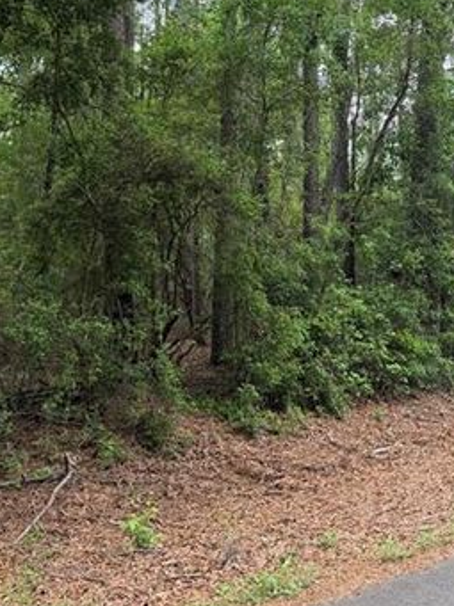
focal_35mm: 47
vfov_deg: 39.9
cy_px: 195
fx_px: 823
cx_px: 240
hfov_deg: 30.8
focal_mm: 6.76
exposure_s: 1/213
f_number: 1.78
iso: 80
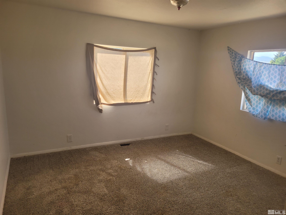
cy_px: 108
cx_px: 143
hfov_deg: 67.3
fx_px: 215
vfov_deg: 53.1
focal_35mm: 26
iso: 40
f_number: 1.8
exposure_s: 1/120
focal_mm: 5.4
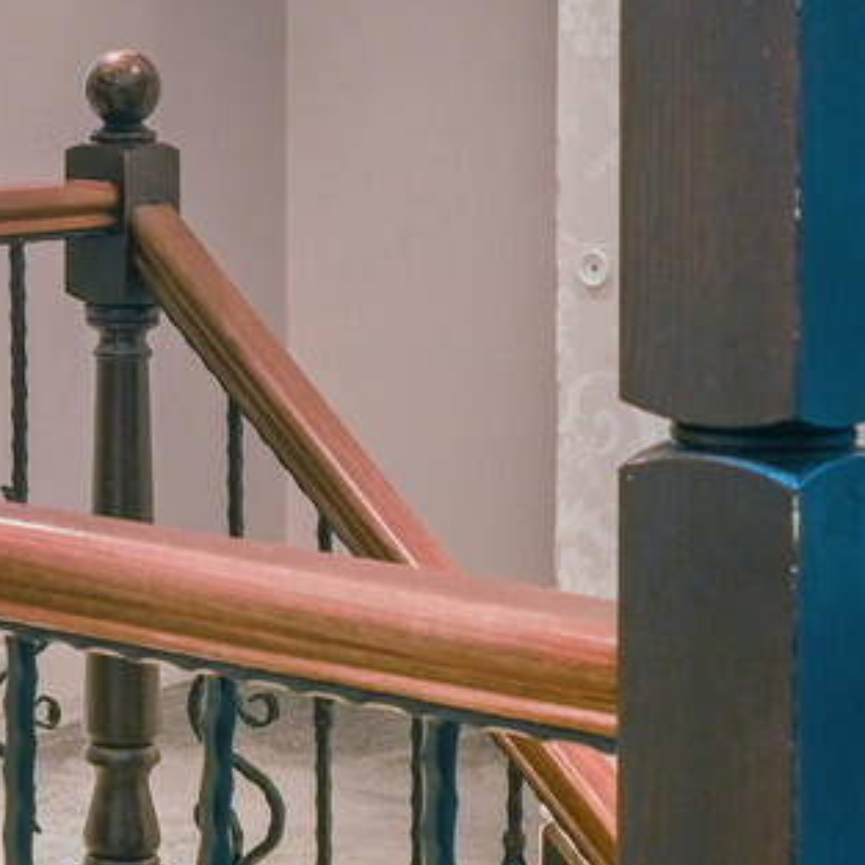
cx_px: -368
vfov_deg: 12.4
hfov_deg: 12.1
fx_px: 3930
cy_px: 51
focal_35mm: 139
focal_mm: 50
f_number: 16
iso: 400
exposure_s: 5
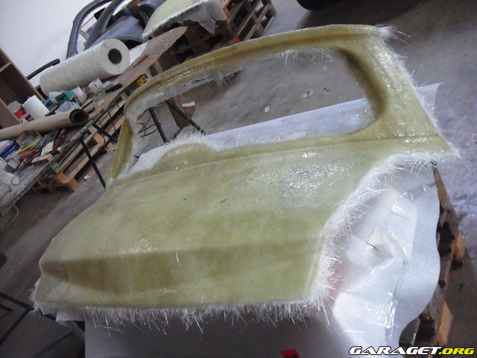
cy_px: 179
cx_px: 238
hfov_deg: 50.1
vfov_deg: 38.7
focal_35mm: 37
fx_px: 510
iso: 400
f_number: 2.7
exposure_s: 1/60
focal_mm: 6.2
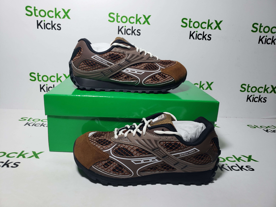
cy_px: 104
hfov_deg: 67.3
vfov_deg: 53.1
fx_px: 207
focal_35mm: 26
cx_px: 138
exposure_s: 1/388
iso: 50
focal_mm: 4.3
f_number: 1.5
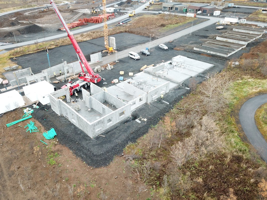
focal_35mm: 26
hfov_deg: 67.3
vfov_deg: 53.1
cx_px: 134
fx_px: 201
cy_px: 100
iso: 105
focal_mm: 4.73
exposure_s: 1/50
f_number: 2.2
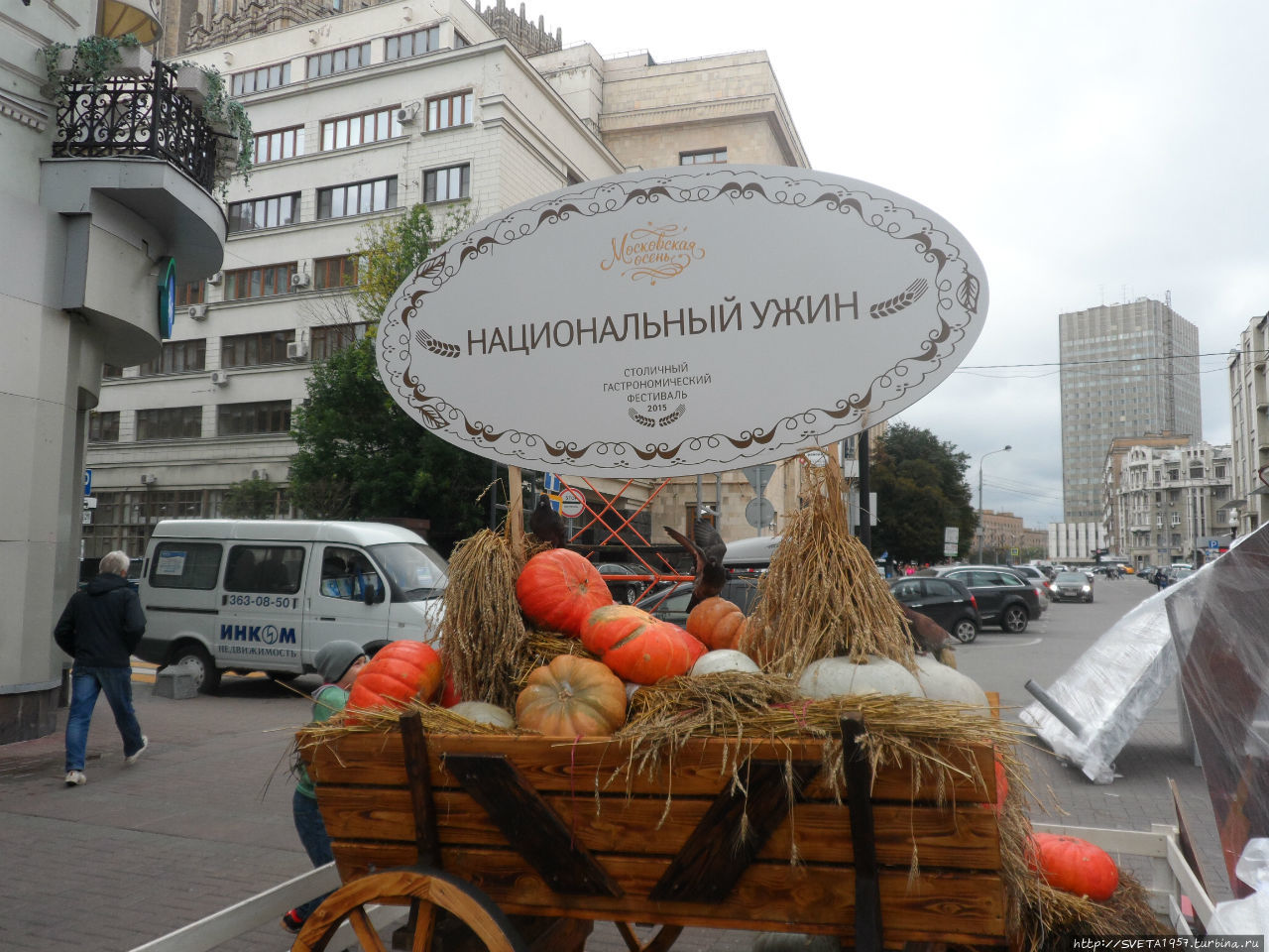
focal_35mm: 28
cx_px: 634
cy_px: 476
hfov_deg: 63.4
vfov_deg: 49.7
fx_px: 1026
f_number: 3.1
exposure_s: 1/250
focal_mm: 4.9
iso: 80
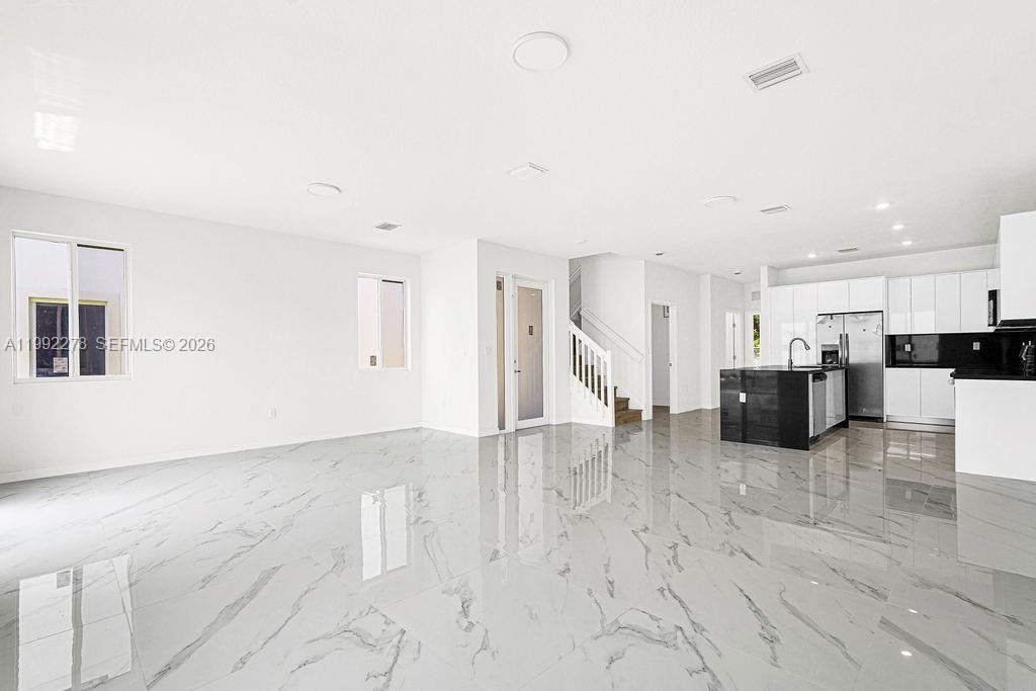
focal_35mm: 16
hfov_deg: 96.7
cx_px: 518
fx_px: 460
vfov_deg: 73.8
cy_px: 346
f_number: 7.1
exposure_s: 1/30
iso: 250
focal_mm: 16
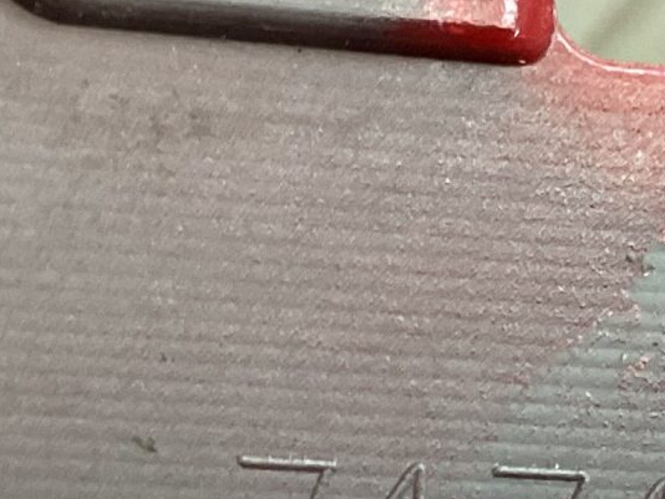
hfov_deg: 14.2
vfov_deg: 10.7
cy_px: 337
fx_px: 2671
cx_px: 435
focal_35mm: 139
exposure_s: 1/60
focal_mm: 3
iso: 100
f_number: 1.8
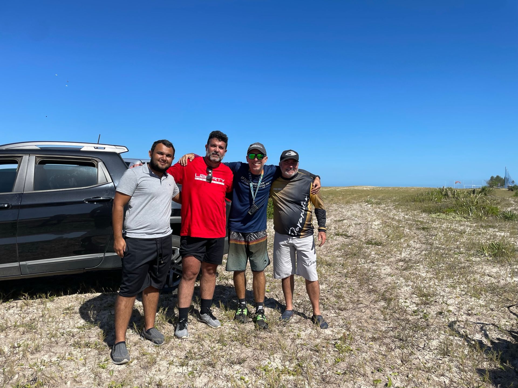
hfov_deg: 67.3
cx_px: 259
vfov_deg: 53.1
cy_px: 194
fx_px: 389
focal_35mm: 26
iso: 32
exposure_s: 1/3731
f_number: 1.6
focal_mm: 4.2
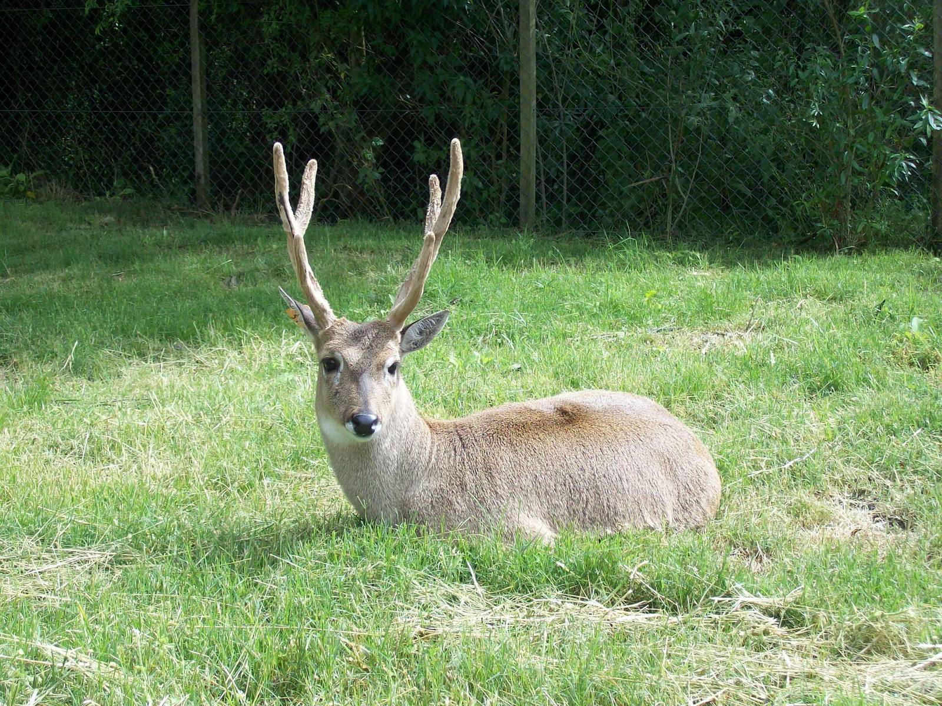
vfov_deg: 21.0
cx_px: 471
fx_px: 1905
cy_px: 353
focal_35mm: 70
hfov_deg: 27.8
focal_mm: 11.6
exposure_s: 1/210
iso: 80
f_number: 3.8
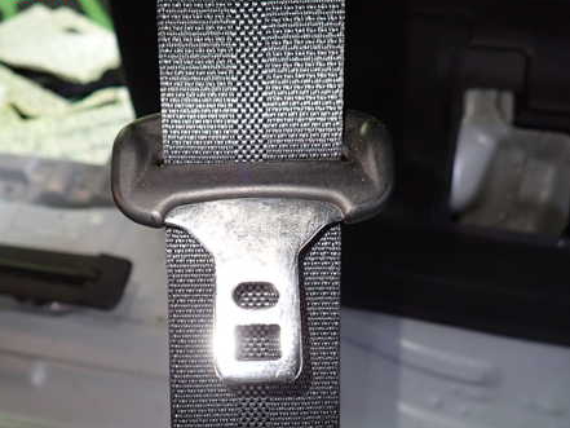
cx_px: 233
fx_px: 560
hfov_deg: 53.6
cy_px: 265
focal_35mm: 34
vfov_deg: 41.5
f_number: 2
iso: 320
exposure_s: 1/30
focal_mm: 4.5
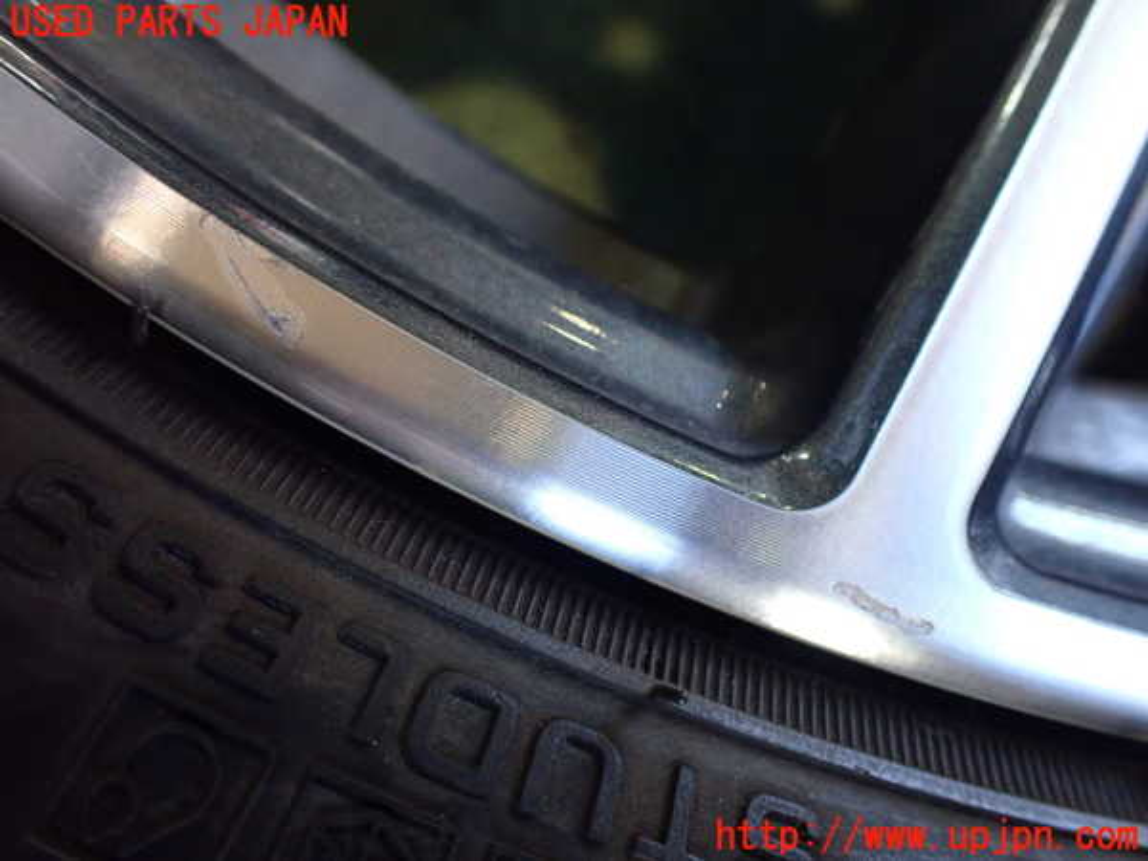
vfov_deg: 46.8
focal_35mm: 30
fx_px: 995
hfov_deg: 60.0
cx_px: 574
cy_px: 430
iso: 800
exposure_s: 1/125
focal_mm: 5.4
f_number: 2.3
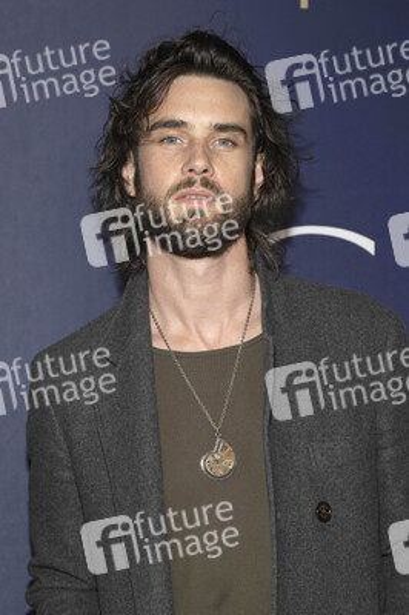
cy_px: 308
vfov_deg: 32.4
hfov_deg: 21.9
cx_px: 204
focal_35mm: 62
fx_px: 1058
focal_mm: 62
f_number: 5
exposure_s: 1/200
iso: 800
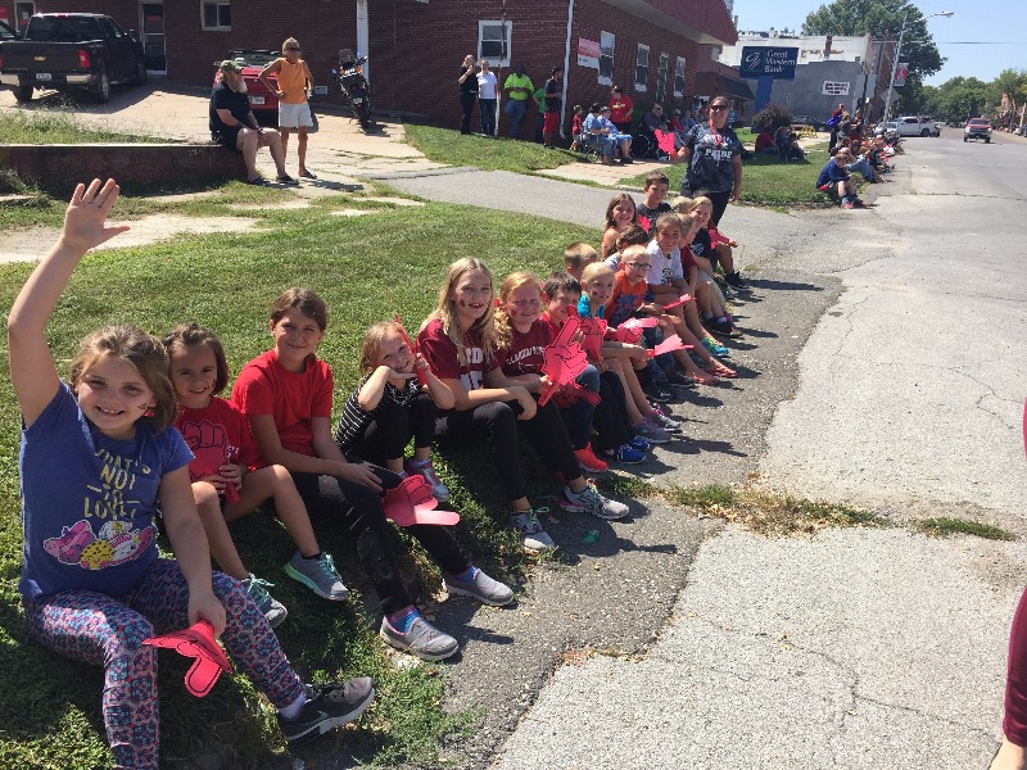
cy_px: 385
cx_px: 514
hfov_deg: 61.7
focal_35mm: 29
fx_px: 860
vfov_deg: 48.2
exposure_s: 1/1236
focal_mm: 4.15
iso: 32
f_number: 2.2
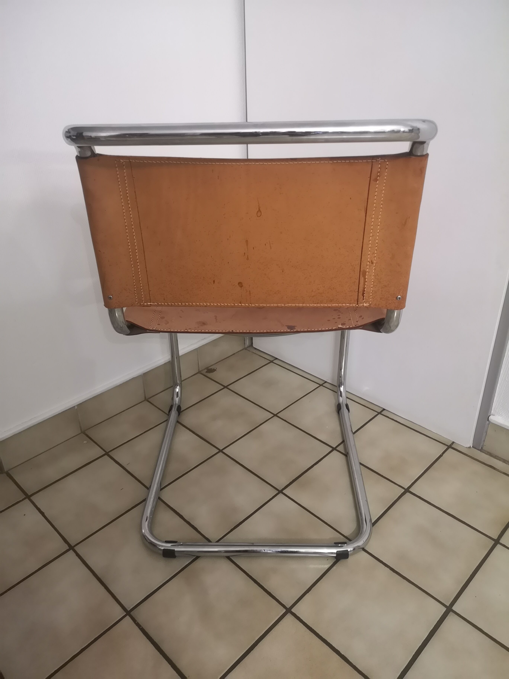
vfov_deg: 65.3
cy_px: 340
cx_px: 254
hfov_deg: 51.4
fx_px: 529
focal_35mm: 27
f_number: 1.8
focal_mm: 5.58
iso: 640
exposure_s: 1/16.7
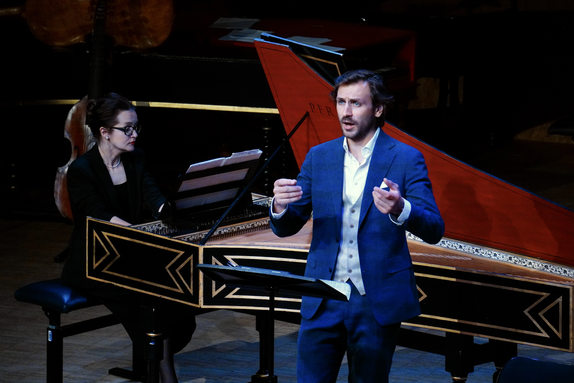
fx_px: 3874
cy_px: 192
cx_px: 287
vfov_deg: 5.7
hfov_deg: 8.5
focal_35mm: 243
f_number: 6.3
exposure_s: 1/250
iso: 6400
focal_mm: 162
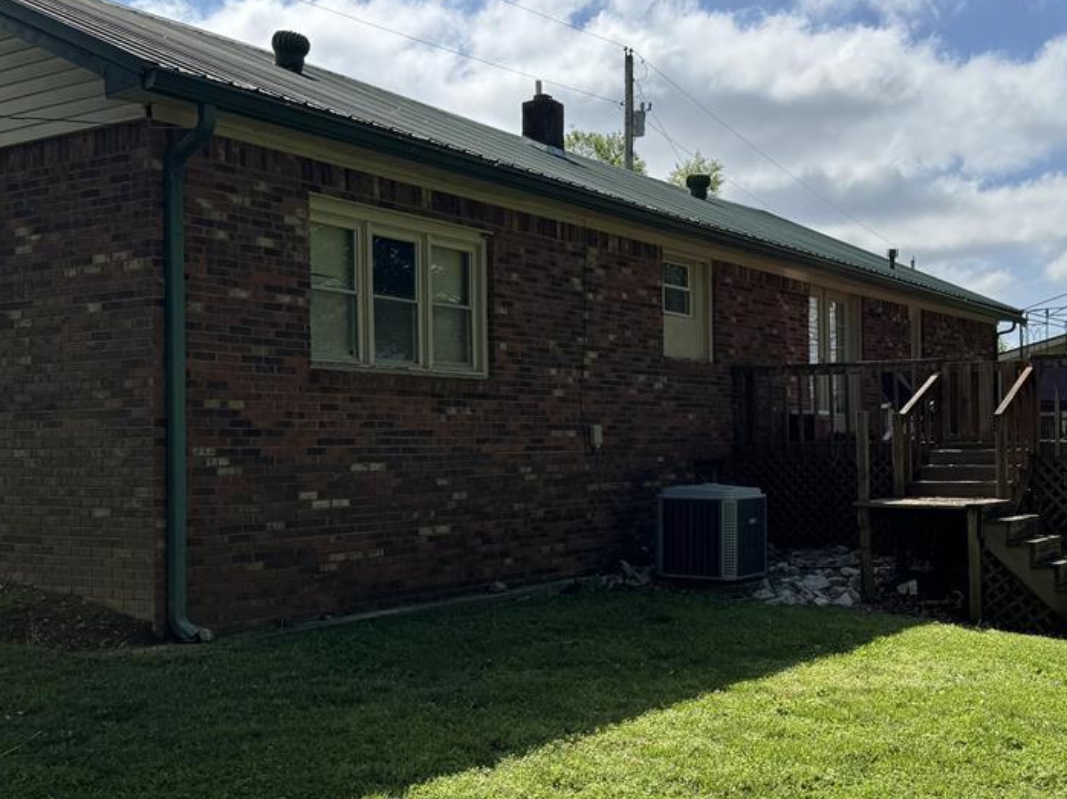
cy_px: 422
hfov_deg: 42.9
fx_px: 1356
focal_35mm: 44
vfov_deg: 32.8
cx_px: 596
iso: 80
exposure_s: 1/6410
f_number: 1.78
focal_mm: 6.76
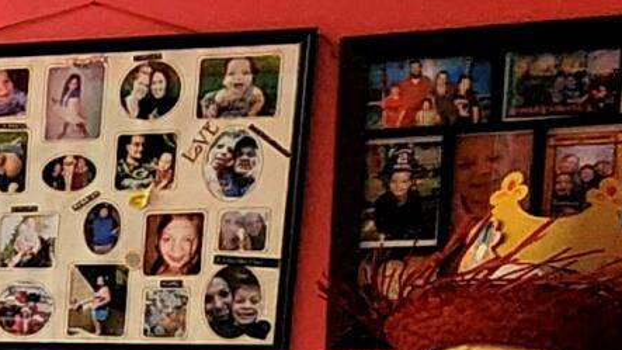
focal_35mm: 96
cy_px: 592
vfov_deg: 11.8
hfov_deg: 17.0
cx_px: -595
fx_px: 1583
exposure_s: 1/60.2
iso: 400
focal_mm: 2.2
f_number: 2.2
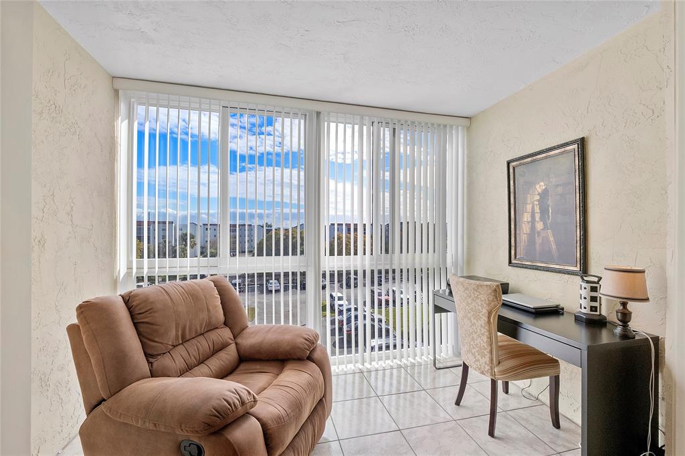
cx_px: 342
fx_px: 285
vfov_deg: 77.3
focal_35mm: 15
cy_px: 228
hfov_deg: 100.4
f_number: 8
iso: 800
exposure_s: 1/1000
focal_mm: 10
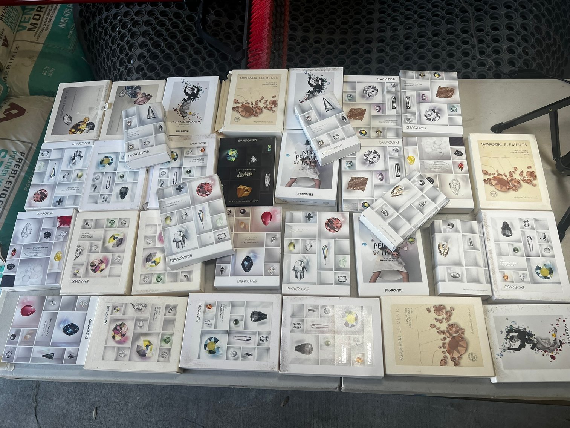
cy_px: 214
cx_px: 285
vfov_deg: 53.1
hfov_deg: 67.3
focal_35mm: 26
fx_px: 428
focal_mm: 5.7
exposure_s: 1/273
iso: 40
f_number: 1.5
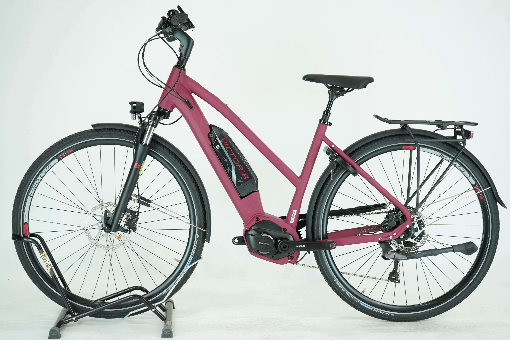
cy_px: 170
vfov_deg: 22.3
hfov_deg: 32.9
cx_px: 255
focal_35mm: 61
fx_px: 864
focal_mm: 61
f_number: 5.6
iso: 1600
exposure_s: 1/200
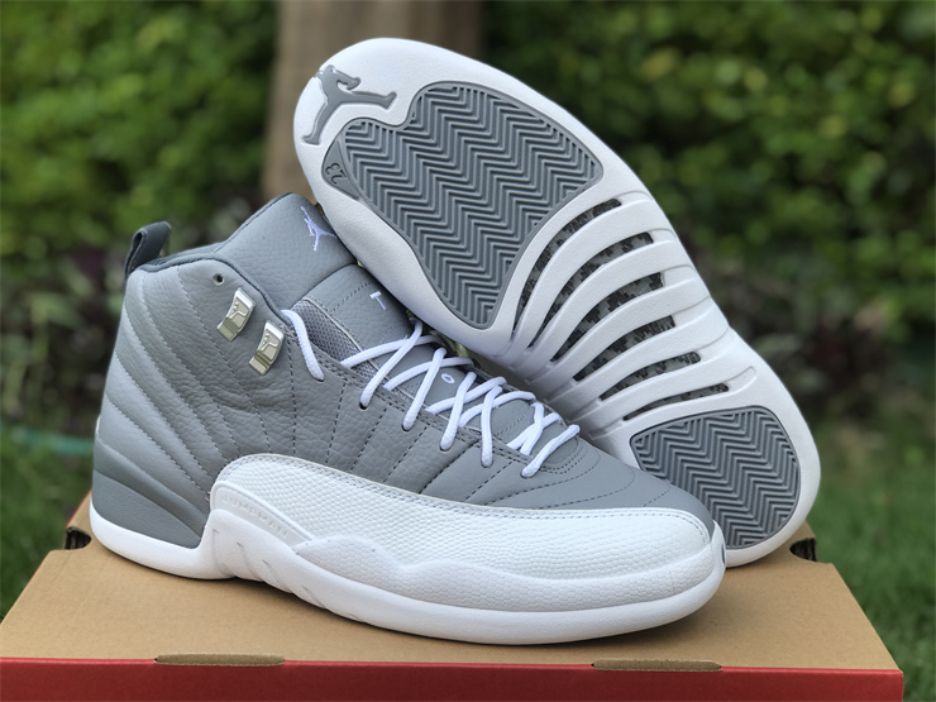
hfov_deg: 33.8
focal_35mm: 57
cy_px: 351
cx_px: 468
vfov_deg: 25.7
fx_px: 1541
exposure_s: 1/287
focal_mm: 6.6
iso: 20
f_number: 2.8
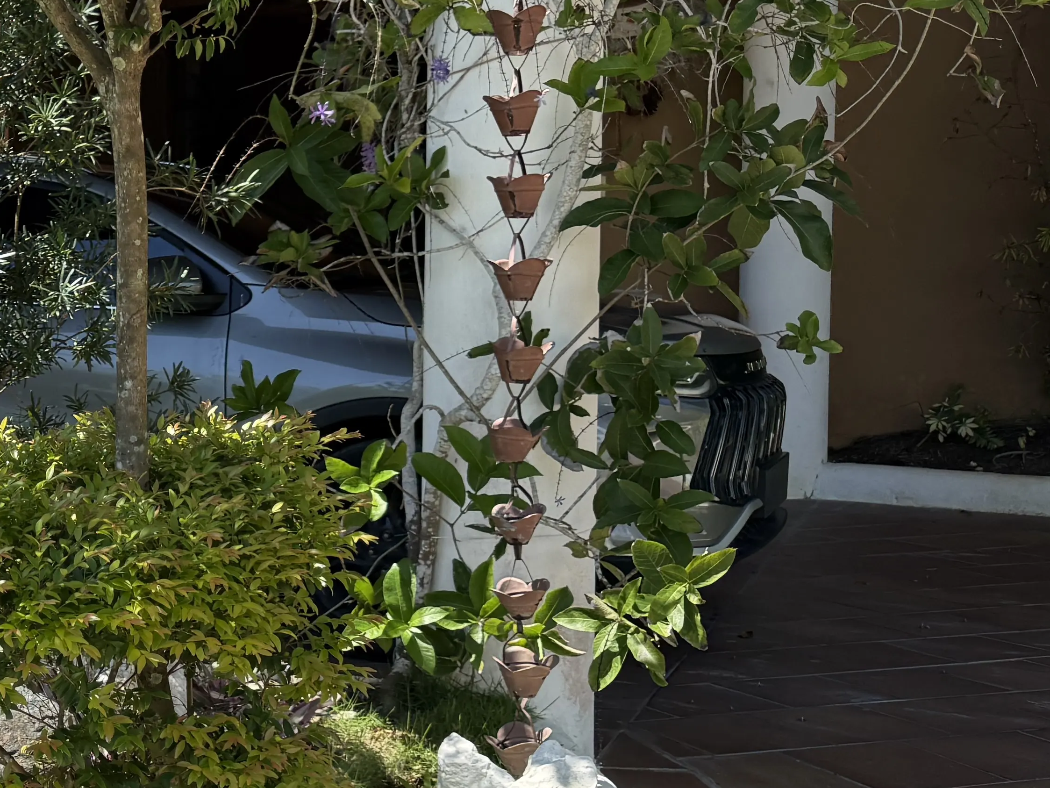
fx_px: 1851
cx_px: -282
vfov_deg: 24.0
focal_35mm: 61
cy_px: 463
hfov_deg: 27.1
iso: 100
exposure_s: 1/1949
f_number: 1.78
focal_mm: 6.76
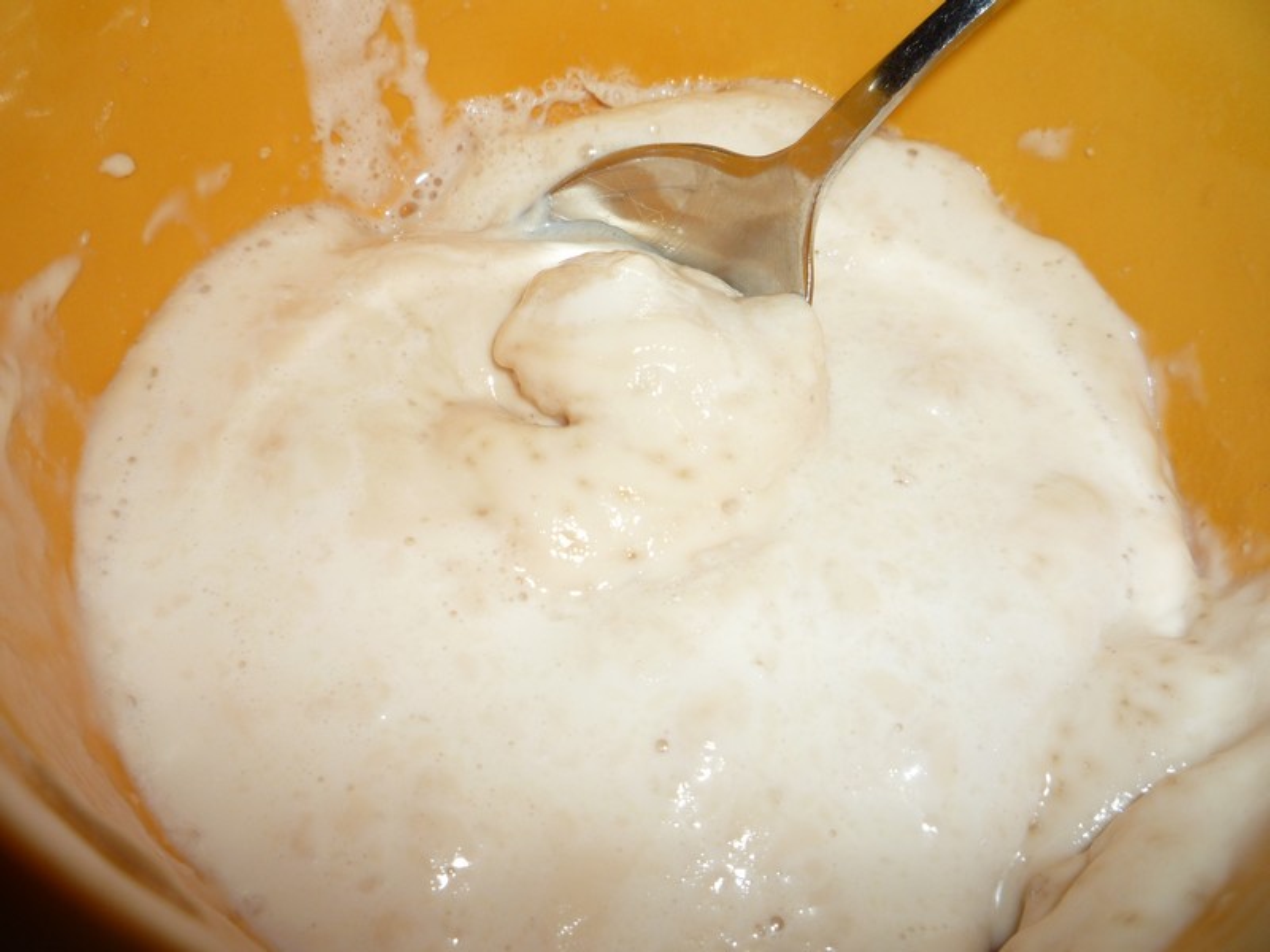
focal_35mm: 30
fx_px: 1101
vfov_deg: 46.8
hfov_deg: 60.0
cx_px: 635
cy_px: 476
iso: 100
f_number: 4
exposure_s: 1/30
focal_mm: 5.2
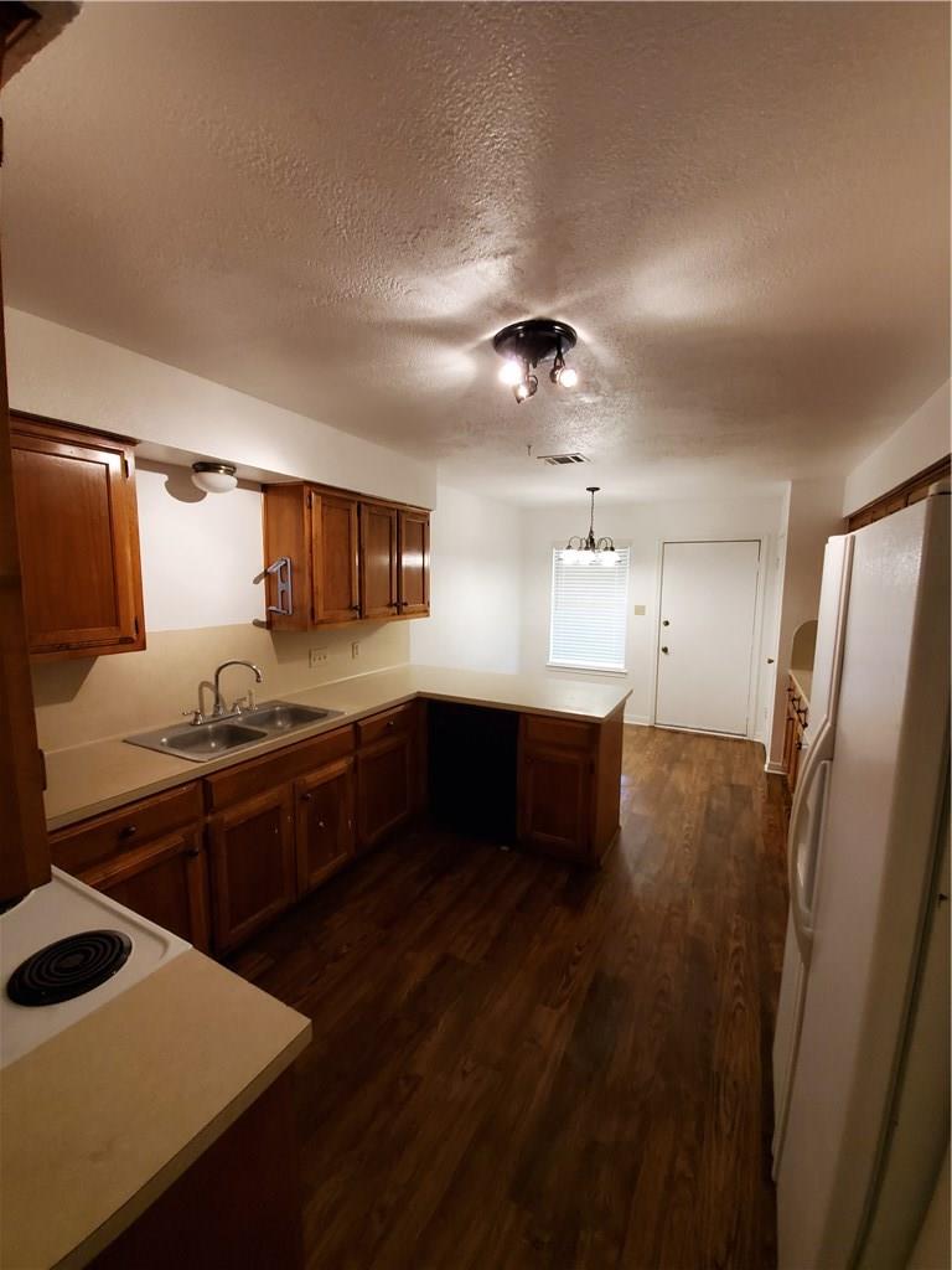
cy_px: 635
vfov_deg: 106.2
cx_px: 476
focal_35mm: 13
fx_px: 477
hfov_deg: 89.9
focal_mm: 1.8
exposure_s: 1/59
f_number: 2.2
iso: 400
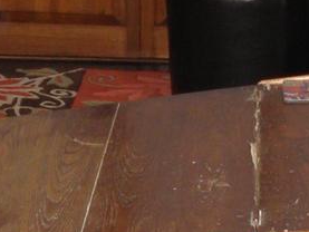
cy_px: -202
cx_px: -25
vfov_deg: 7.5
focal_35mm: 192
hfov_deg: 10.2
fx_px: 1715
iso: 100
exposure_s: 1/30
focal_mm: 4.6
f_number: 2.8
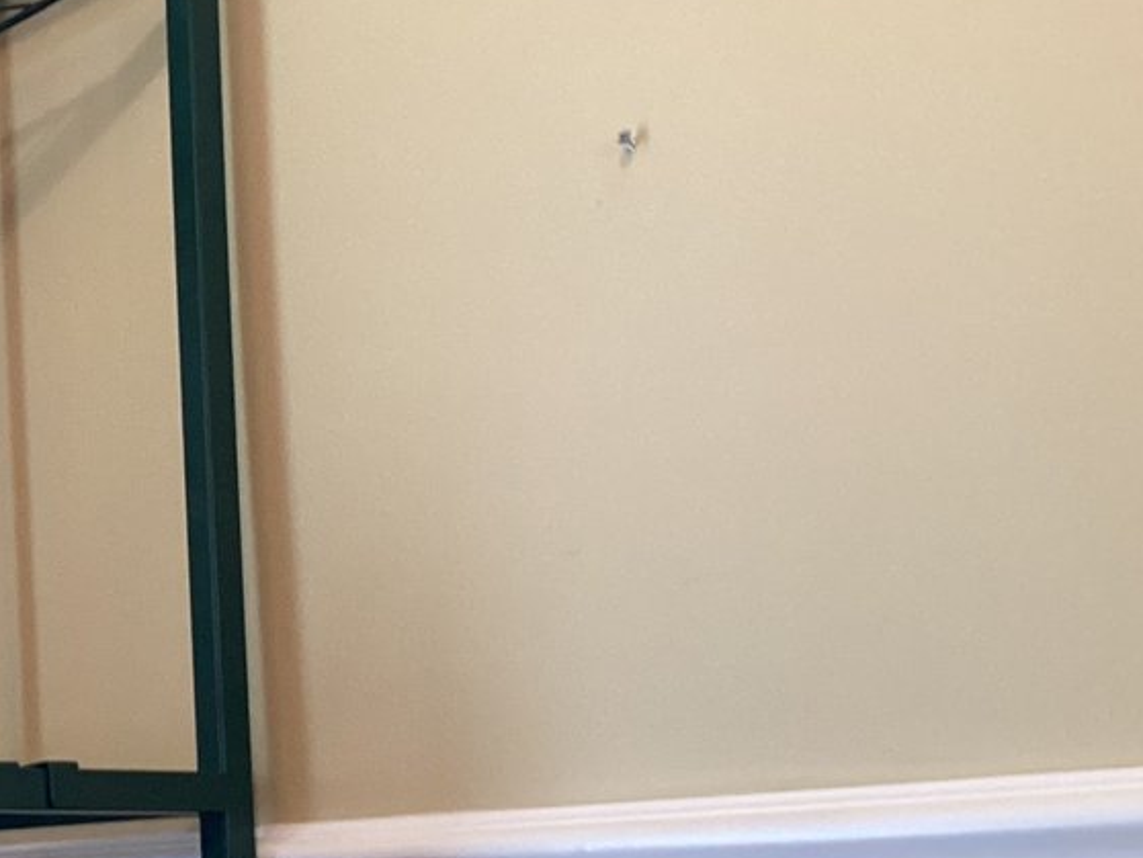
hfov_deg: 21.9
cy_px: 544
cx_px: -157
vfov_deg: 17.6
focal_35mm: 84
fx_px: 2775
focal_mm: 3.3
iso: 250
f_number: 2.4
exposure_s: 1/33
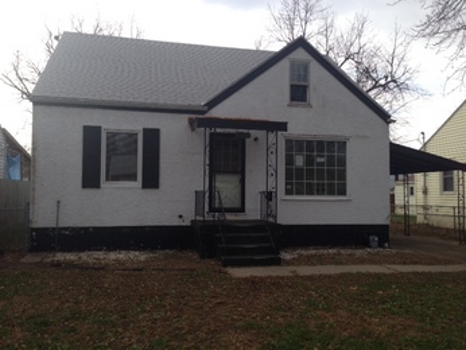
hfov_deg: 55.3
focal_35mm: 33
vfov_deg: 43.0
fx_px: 445
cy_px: 175
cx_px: 233
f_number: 2.4
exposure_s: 1/919
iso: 50
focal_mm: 4.13
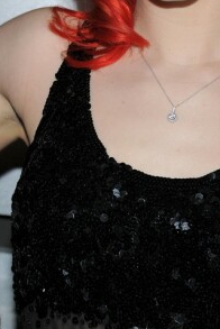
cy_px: 26
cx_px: 186
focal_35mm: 286
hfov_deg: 4.8
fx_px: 2615
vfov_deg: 7.2
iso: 320
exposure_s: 1/100
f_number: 6.3
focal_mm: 112
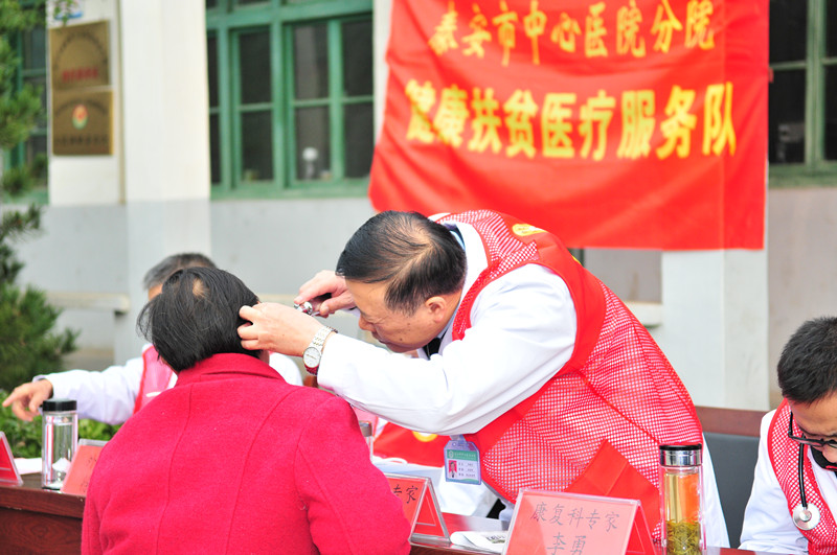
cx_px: 418
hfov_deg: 24.7
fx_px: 1915
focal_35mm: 82
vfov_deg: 16.5
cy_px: 278
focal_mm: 55
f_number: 2.8
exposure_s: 1/1600
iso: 400
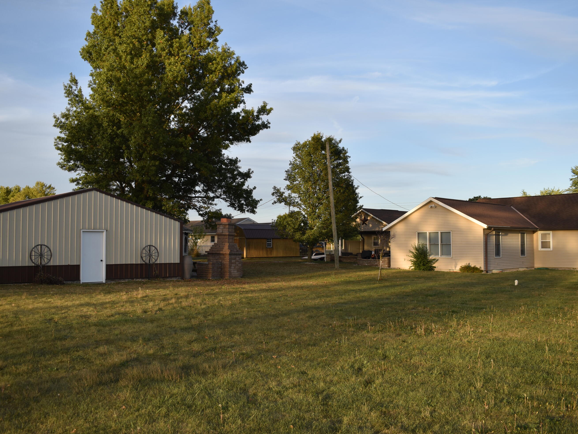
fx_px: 551
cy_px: 217
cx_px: 285
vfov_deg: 43.0
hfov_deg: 55.3
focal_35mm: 33
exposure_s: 1/200
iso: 100
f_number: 5
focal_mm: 20
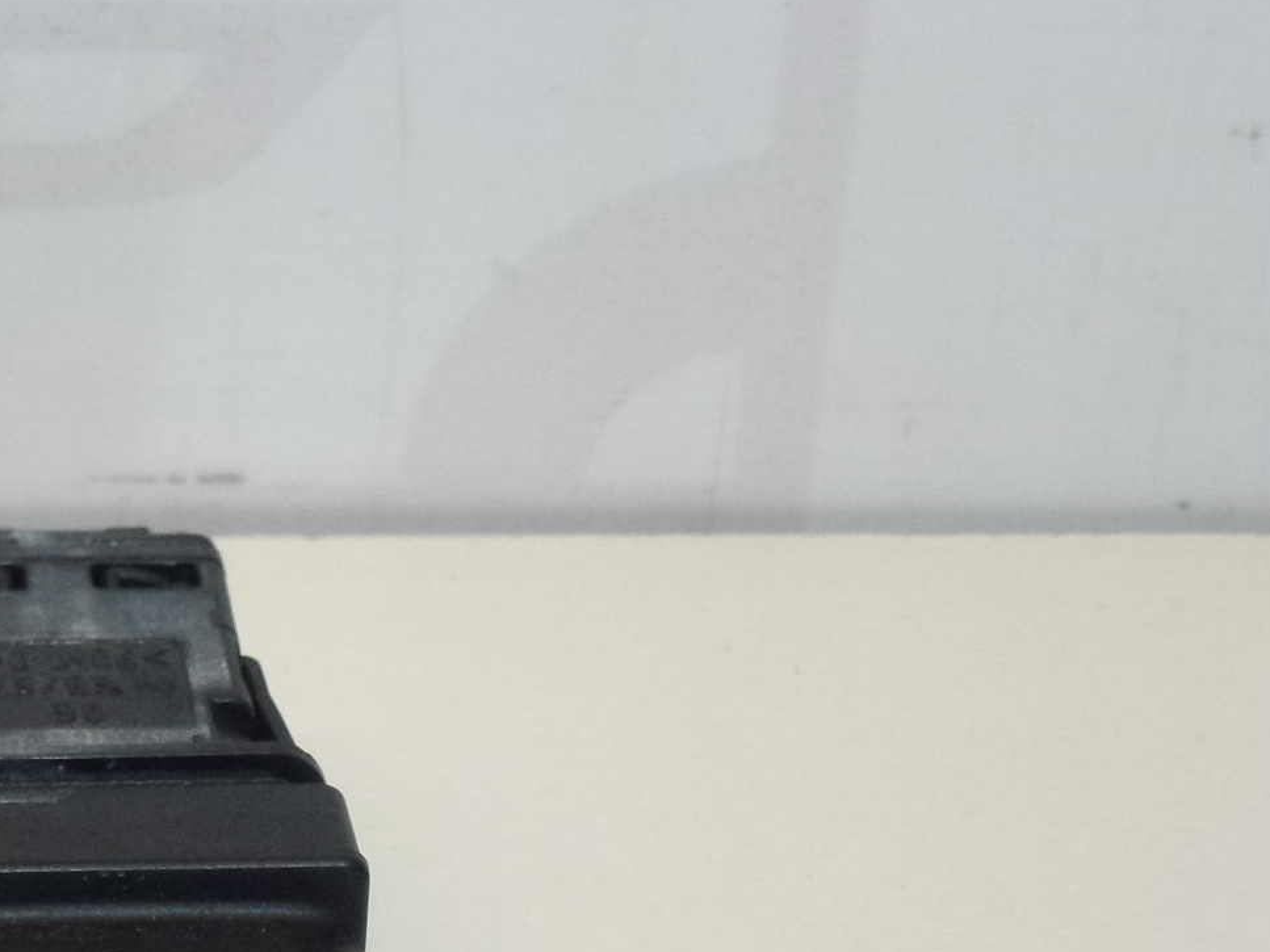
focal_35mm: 161
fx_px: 5906
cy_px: 854
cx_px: -3
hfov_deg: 12.1
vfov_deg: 9.2
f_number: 4.7
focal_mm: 13.6
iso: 400
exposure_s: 1/250
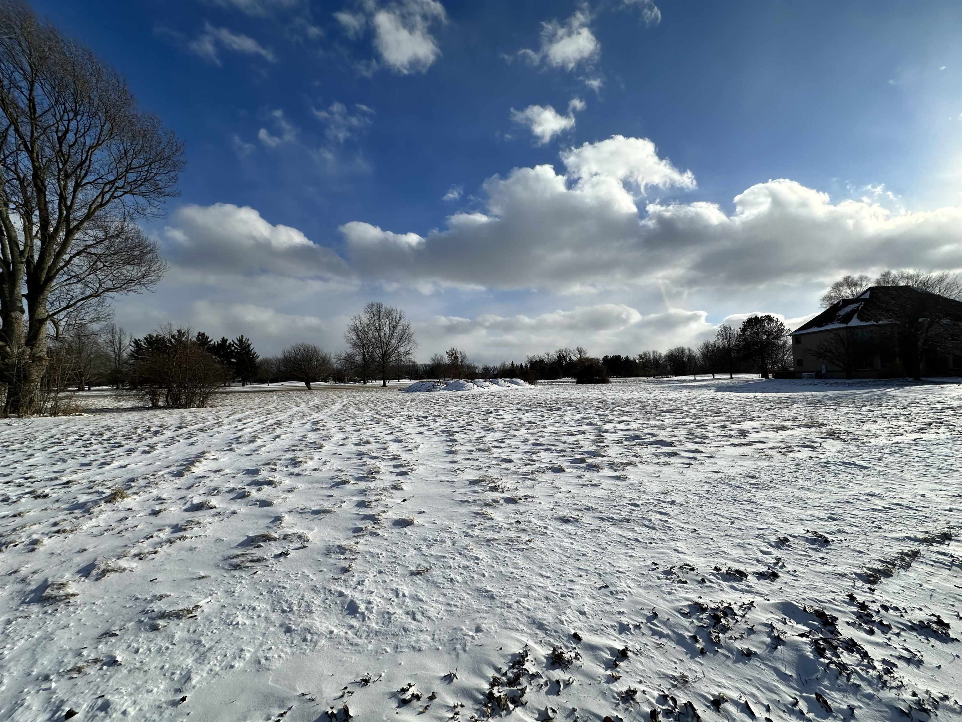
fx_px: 389
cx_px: 481
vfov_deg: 85.7
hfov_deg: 102.1
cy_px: 361
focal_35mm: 14
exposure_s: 1/5051
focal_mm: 2.22
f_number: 2.2
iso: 50
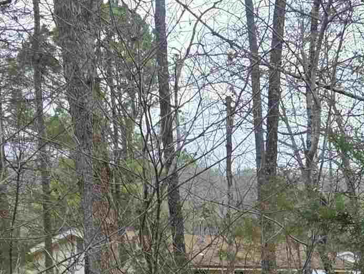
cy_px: 378
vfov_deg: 13.8
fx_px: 1073
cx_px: 639
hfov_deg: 16.4
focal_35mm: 102
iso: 40
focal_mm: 6.3
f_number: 1.7
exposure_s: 1/359
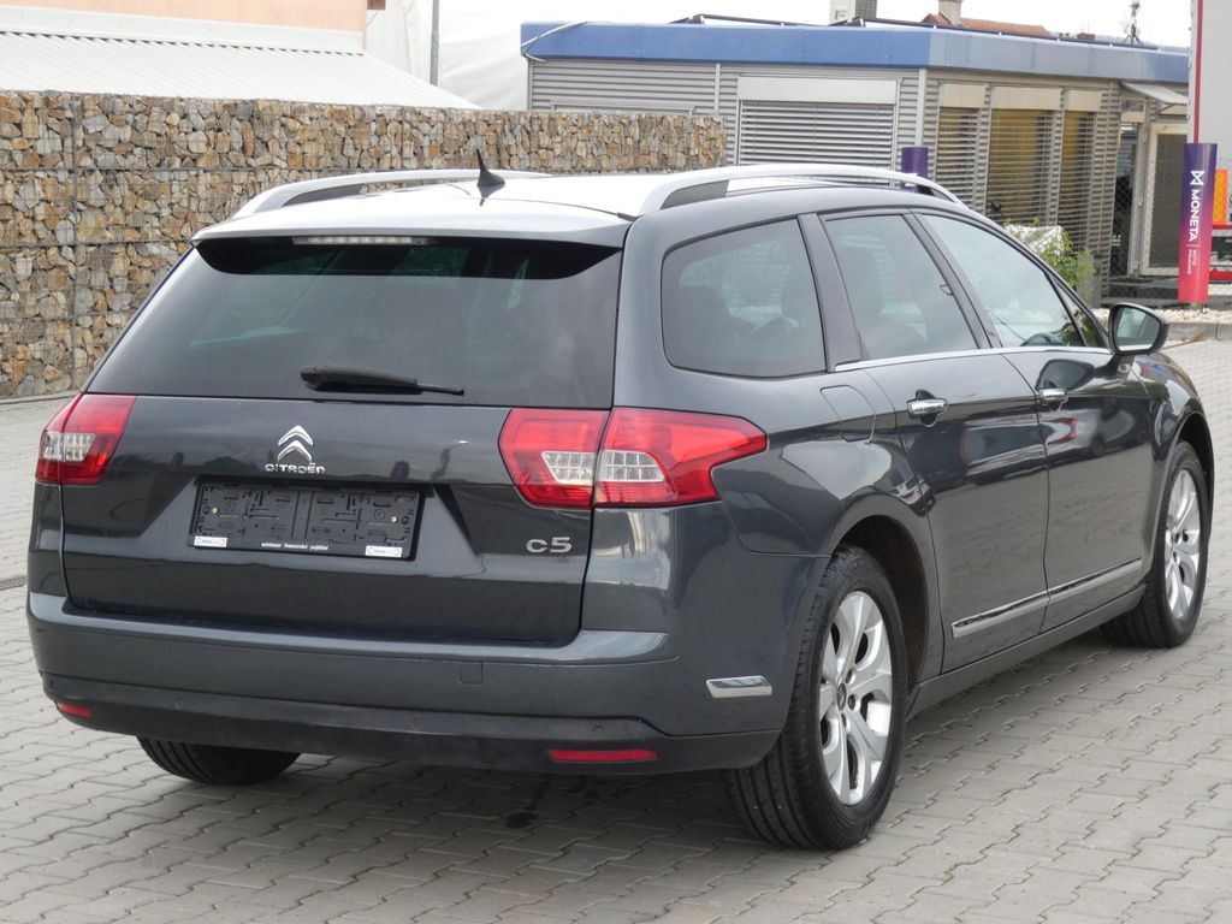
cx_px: 616
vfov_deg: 20.4
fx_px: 2563
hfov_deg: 27.0
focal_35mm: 72
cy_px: 462
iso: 200
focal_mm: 12.9
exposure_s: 1/80
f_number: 5.6
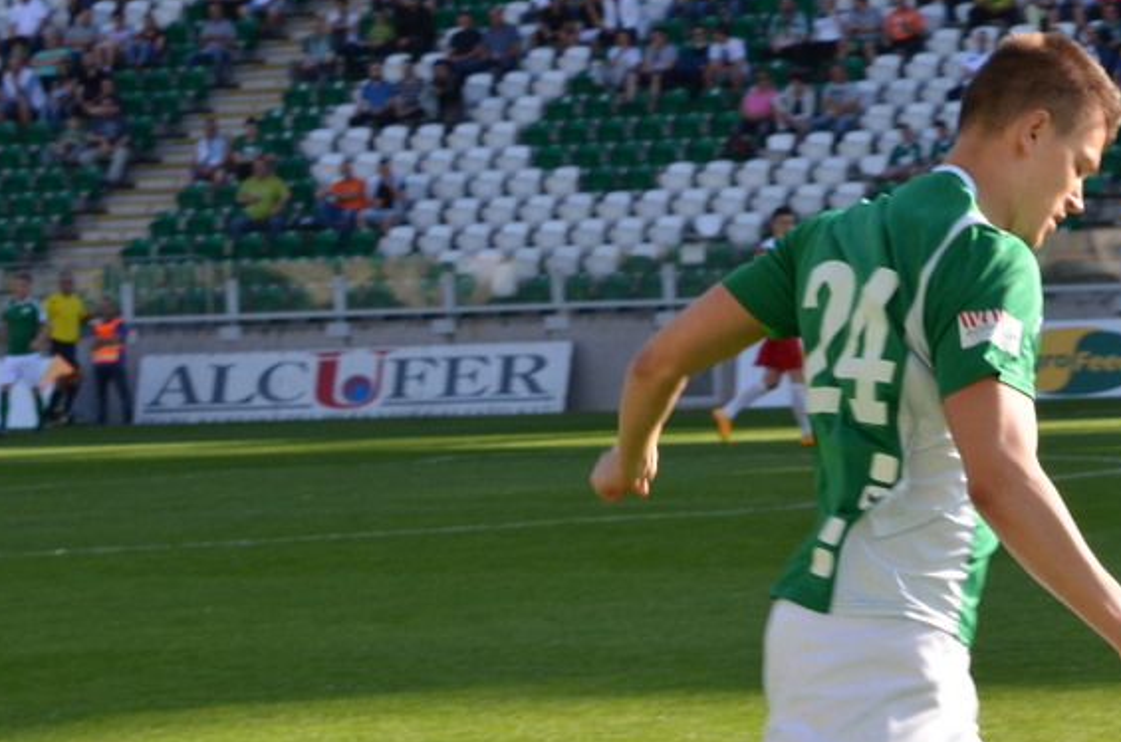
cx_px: 1103
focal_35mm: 223
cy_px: 600
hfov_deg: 9.2
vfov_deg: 6.1
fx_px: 6928
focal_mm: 70
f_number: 8
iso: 200
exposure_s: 1/250
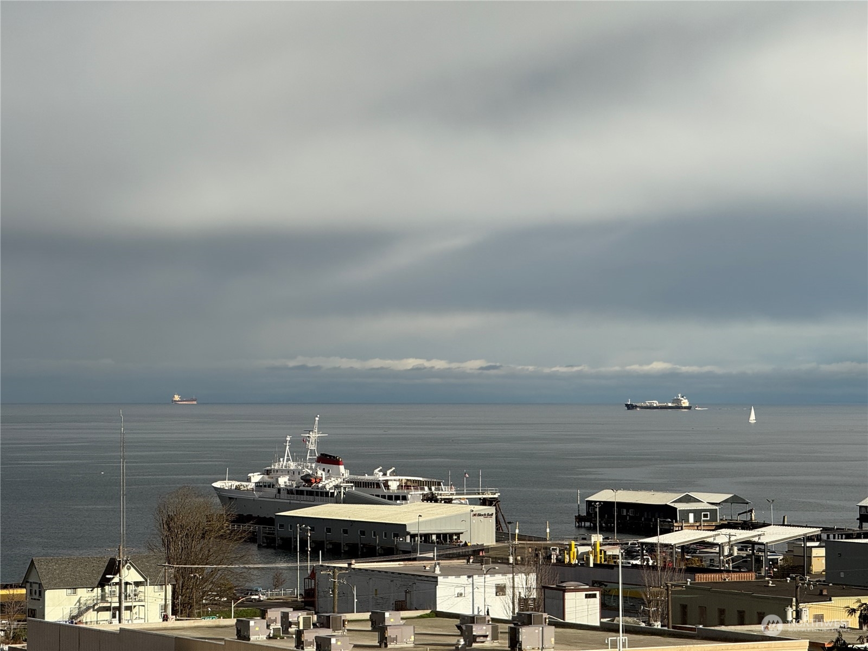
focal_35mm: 120
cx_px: 434
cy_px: 326
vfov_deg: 12.3
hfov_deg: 16.4
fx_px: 3009
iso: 50
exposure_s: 1/926
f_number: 2.8
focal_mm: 15.66
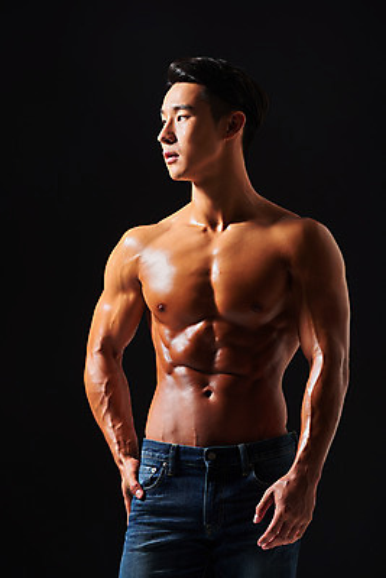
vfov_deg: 14.6
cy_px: 289
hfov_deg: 9.8
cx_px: 193
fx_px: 2250
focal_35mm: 140
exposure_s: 1/125
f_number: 11
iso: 100
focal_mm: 140
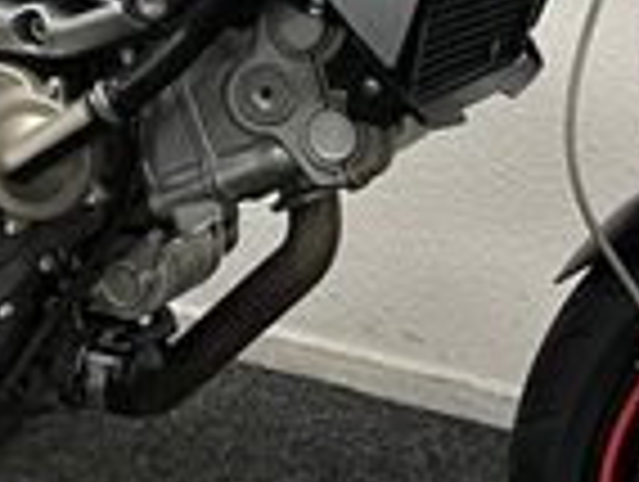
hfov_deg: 16.8
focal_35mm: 117
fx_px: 2163
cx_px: 274
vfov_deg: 12.3
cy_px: -131
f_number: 1.6
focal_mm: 5.1
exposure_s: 1/50
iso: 80
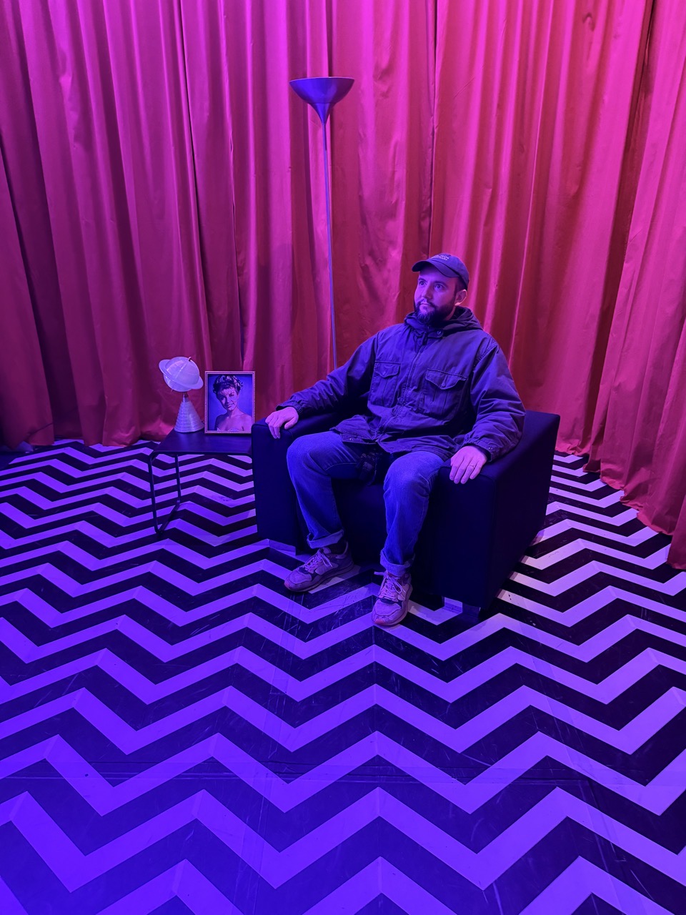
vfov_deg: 71.6
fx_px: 634
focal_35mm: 24
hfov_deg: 56.8
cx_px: 343
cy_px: 458
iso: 1000
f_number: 1.78
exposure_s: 1/27
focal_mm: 6.76
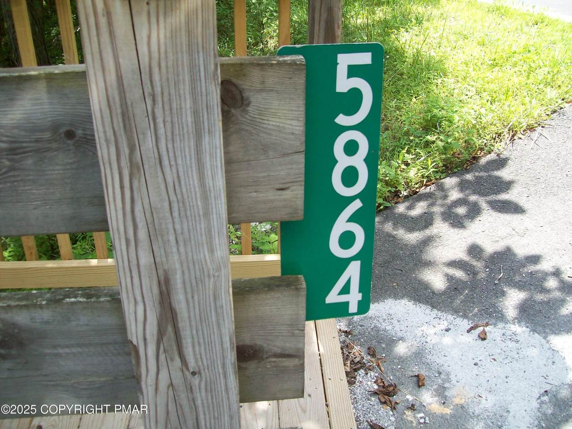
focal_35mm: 36
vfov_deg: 39.7
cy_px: 214
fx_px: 595
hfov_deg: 51.4
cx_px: 286
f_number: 2.7
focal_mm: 6
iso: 80
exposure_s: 1/237
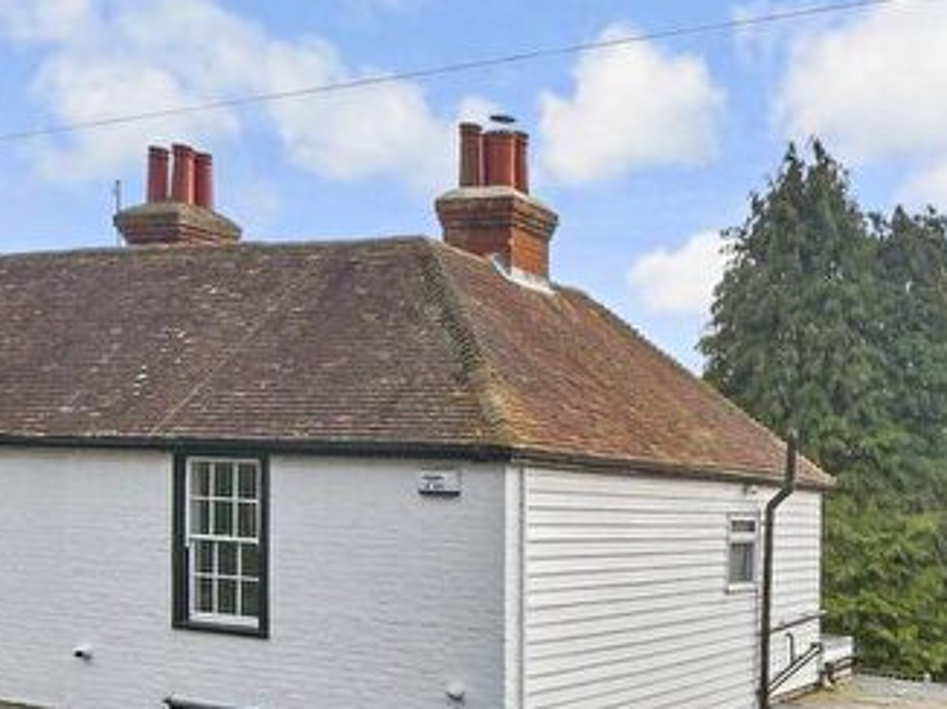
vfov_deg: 43.0
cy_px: 580
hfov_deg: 58.4
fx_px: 847
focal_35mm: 31
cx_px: 485
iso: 160
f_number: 8
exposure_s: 1/200
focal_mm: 10
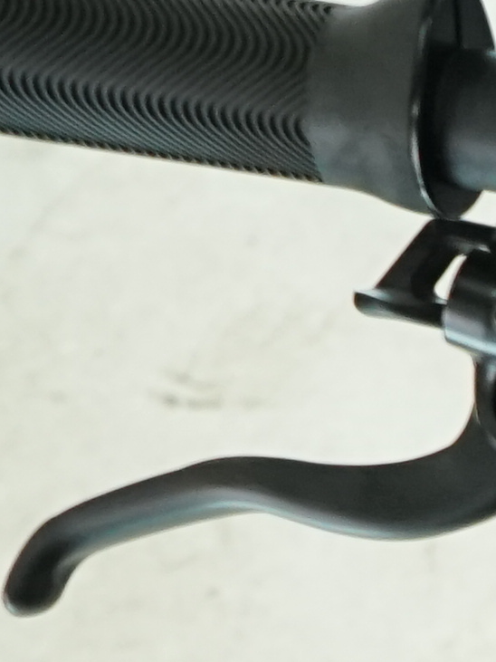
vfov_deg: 8.6
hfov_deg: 5.6
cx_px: 2125
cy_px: 1238
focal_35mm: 221
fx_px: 4223
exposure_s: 1/200
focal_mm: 28
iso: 1600
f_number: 5.6
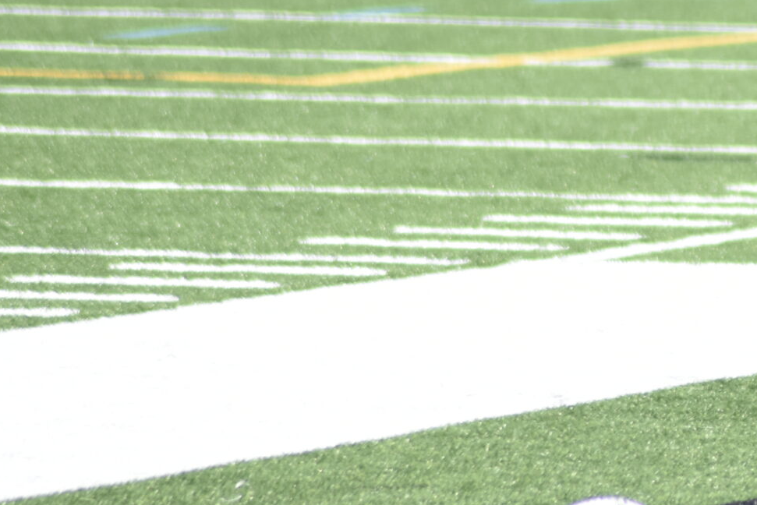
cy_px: 225
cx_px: 851
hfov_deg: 2.2
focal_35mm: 949
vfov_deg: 1.5
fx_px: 19960
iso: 500
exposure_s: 1/1600
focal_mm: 240
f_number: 5
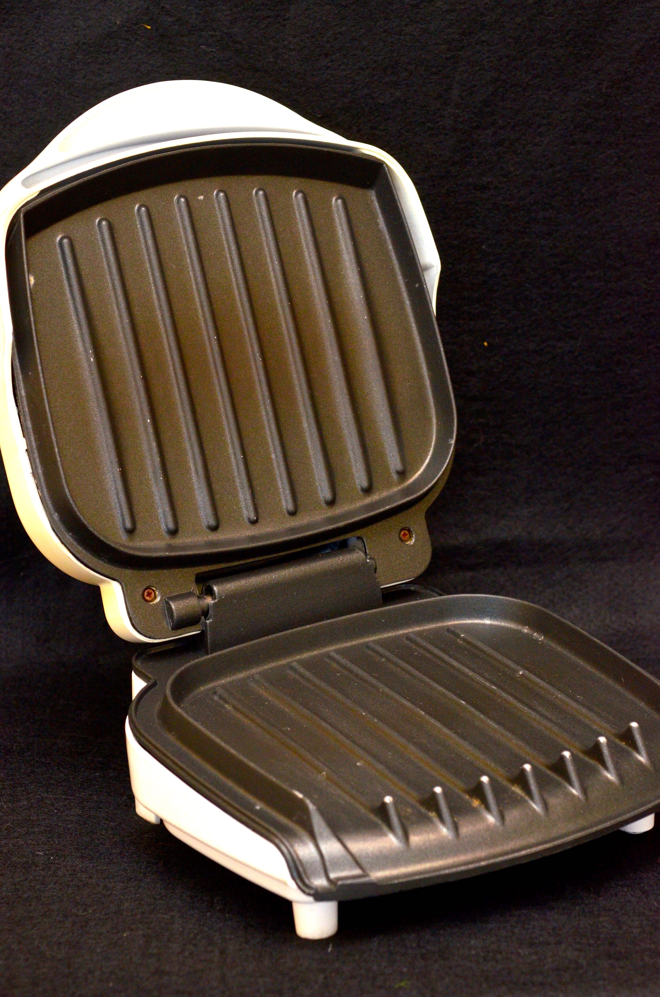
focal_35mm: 82
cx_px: 330
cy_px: 498
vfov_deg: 24.7
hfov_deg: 16.5
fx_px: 2279
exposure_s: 1/160
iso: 800
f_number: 5.6
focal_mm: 55
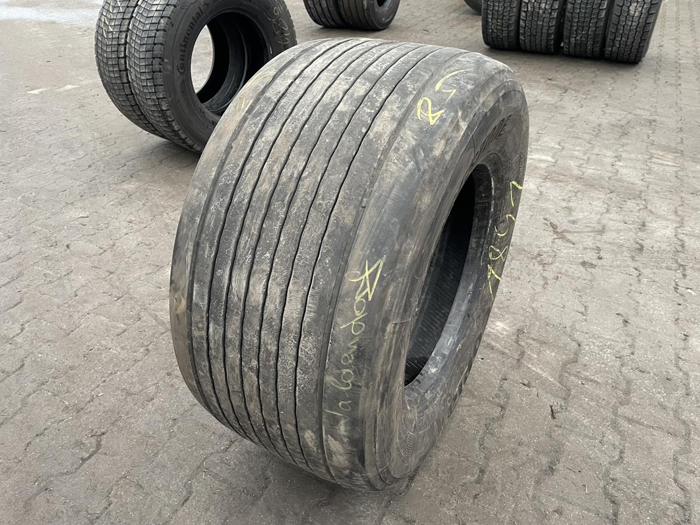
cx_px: 350
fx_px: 526
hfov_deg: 67.3
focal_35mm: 26
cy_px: 262
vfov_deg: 53.1
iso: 320
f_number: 1.6
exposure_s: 1/60
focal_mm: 4.2
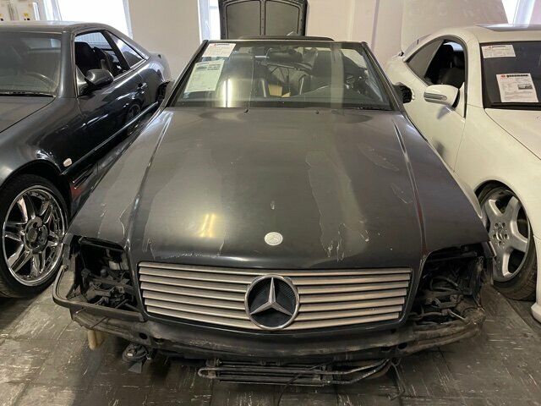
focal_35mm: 26
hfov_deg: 67.3
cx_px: 270
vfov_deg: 53.1
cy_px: 203
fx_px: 406
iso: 500
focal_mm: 5.1
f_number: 1.6
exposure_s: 1/25
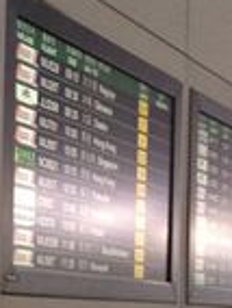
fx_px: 1051
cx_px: -134
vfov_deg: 16.1
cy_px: 358
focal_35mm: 118
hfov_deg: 11.9
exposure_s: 1/20
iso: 250
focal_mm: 4.28
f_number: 2.4
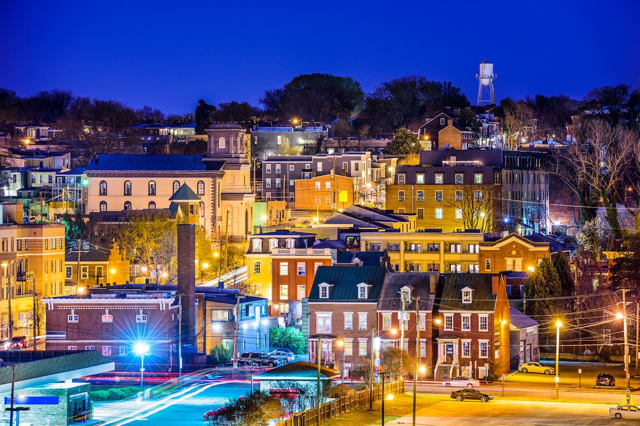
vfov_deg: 7.4
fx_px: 3288
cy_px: 213
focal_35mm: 185
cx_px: 320
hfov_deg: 11.1
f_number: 8
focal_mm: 185
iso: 100
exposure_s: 30
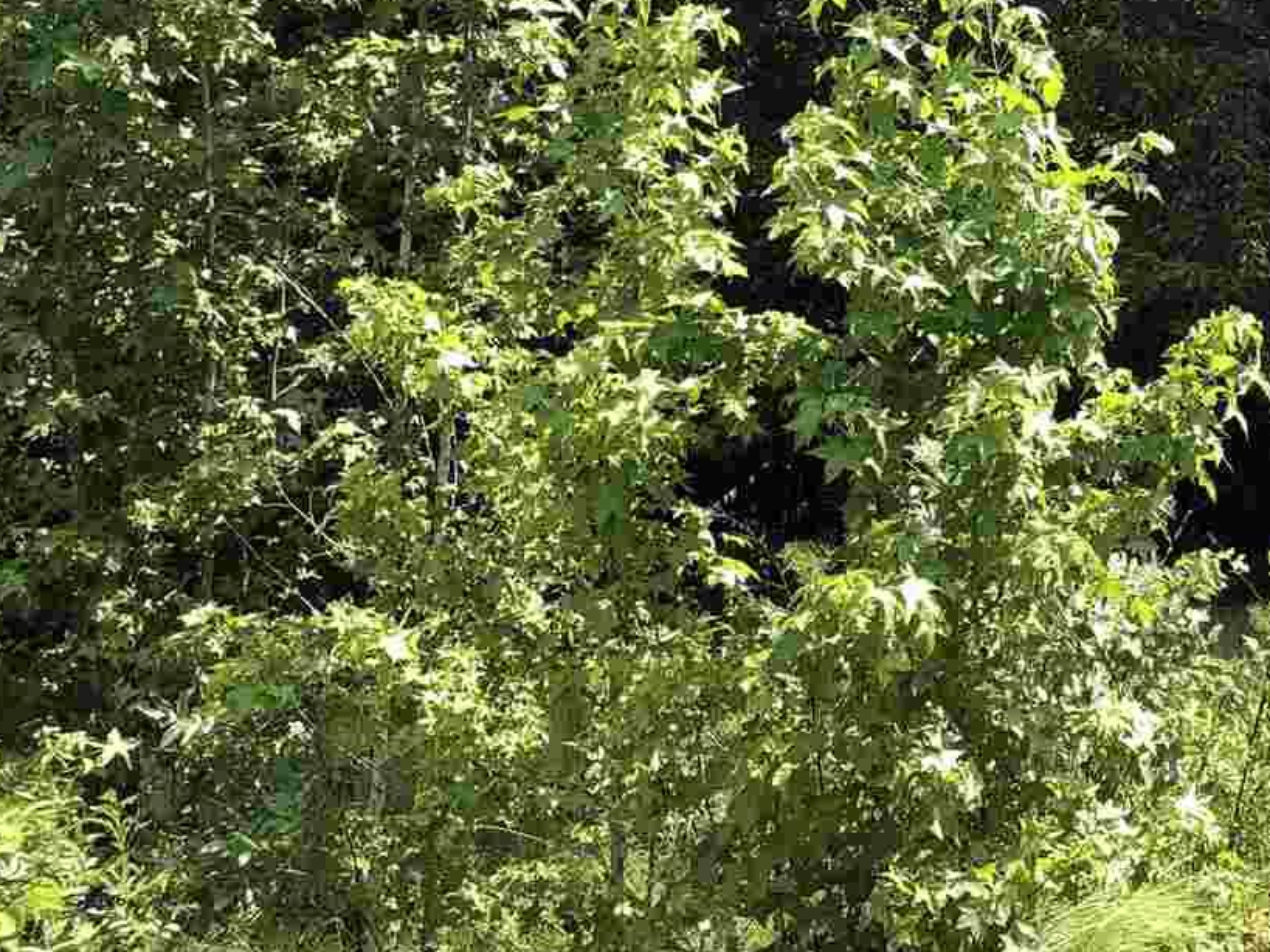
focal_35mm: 70
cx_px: 1219
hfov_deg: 26.5
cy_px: 39
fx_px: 2568
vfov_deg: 20.4
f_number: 1.8
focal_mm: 3.99
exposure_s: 1/432
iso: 20
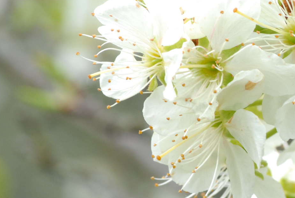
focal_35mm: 349
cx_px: 316
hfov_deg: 5.9
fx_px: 2863
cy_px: 81
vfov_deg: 3.9
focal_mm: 90
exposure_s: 1/125
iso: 400
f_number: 13
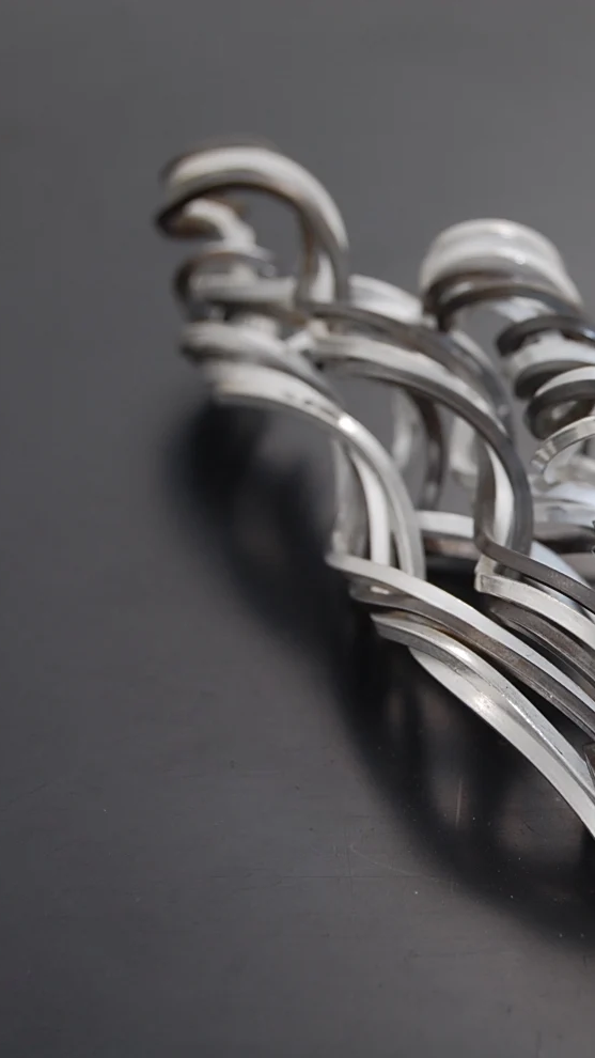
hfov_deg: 9.7
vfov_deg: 17.3
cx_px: 633
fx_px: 3477
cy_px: 532
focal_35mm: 124
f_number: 9
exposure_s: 1/60
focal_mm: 52
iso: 200
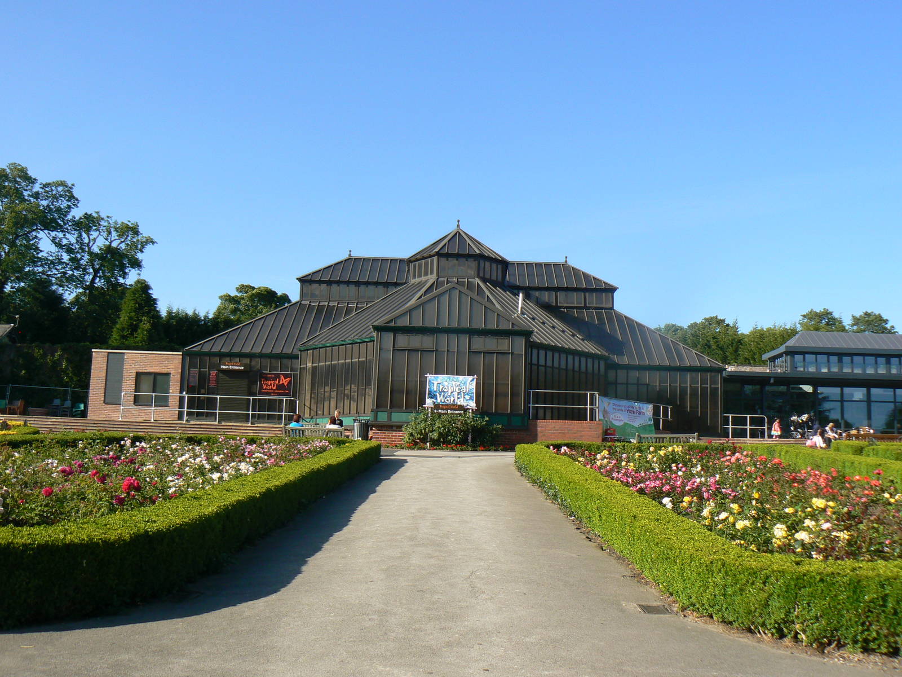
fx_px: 938
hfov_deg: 51.4
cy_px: 338
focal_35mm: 36
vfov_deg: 39.7
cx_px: 451
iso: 80
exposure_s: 1/400
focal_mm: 6
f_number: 5.6
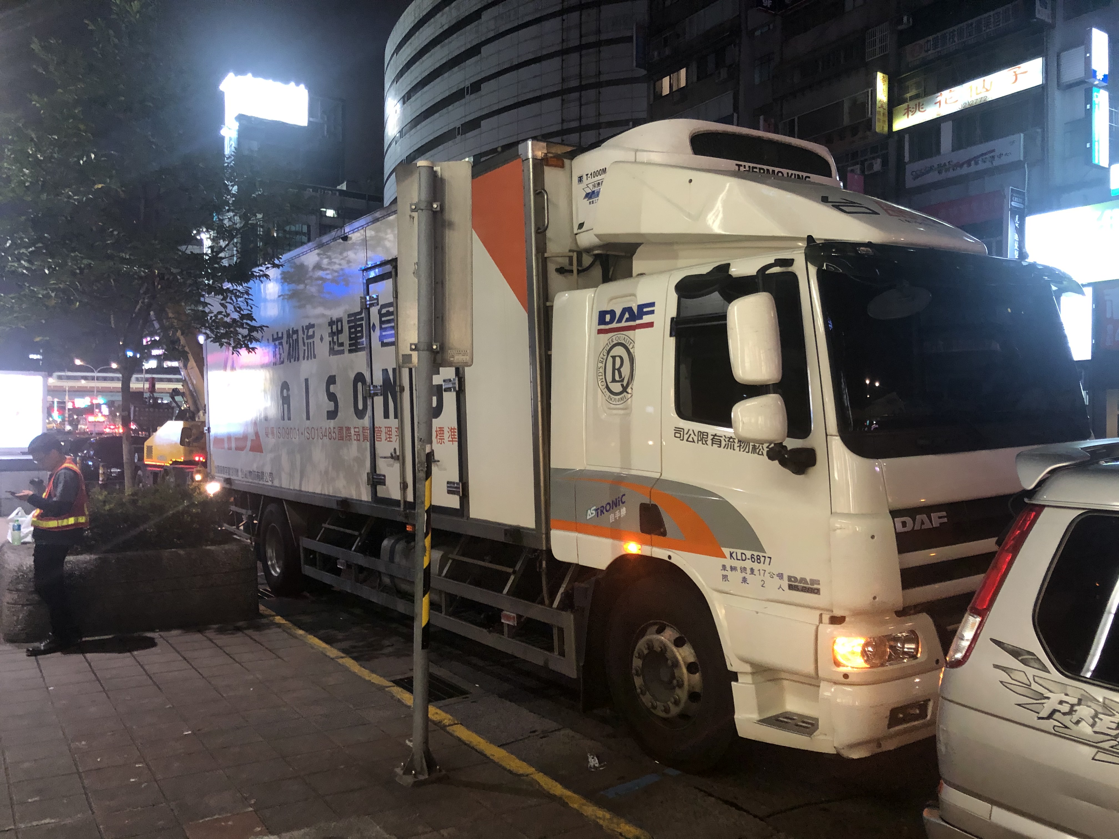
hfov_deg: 63.4
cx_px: 560
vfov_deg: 49.7
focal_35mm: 28
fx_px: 905
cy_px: 420
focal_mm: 4
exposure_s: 1/11
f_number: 1.8
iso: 100
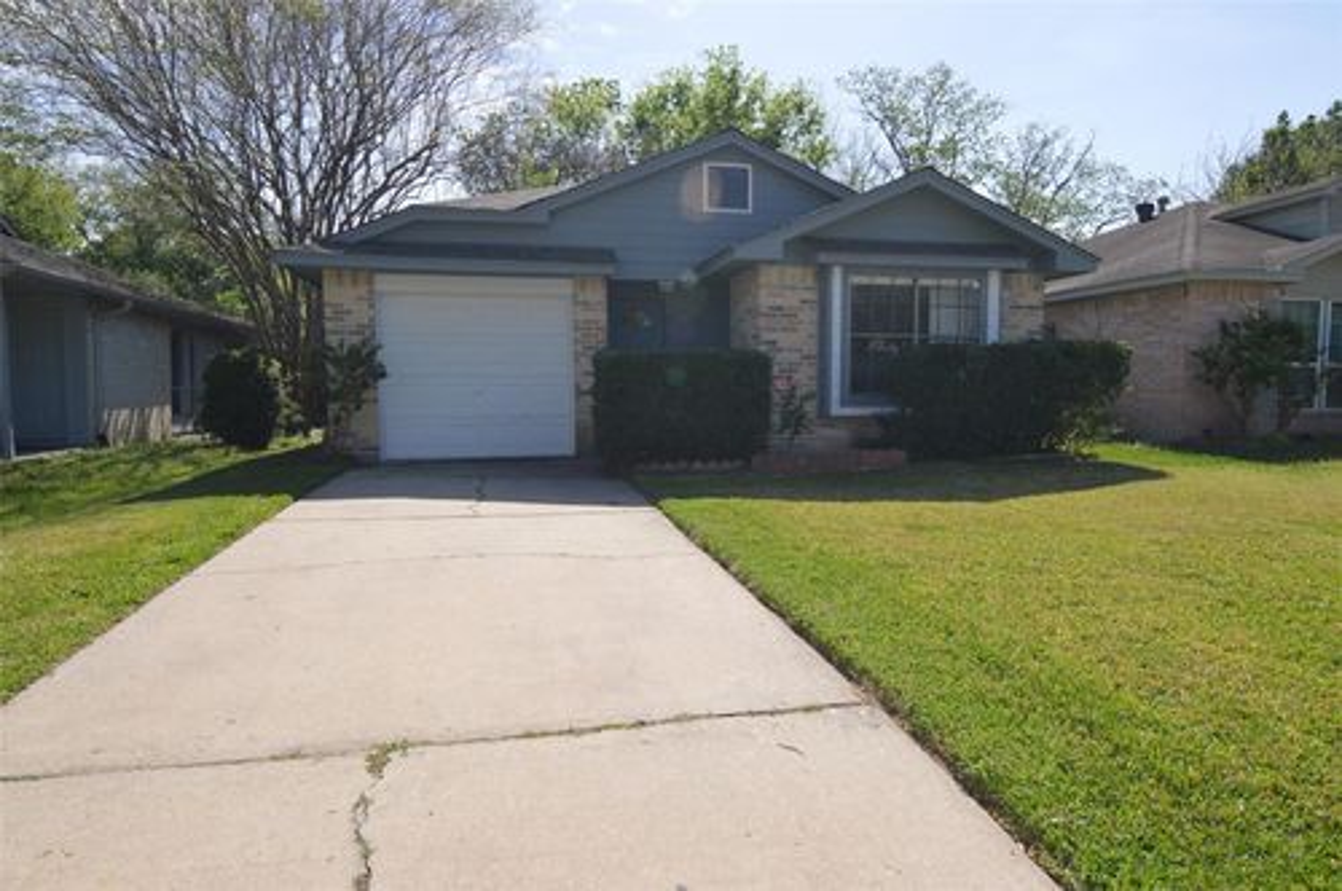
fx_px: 782
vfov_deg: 59.4
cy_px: 446
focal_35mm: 21
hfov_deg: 81.3
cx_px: 671
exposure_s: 1/200
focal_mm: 14
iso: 100
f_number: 8
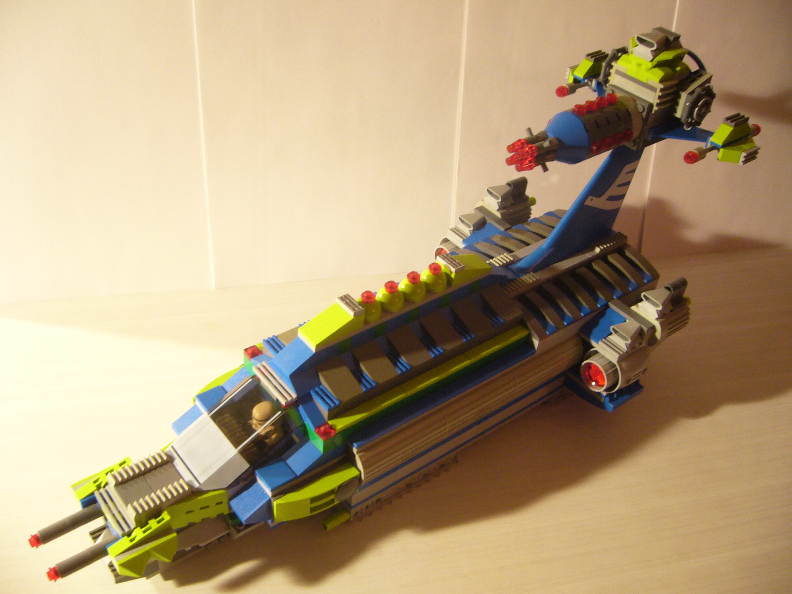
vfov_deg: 40.7
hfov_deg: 52.6
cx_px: 396
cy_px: 297
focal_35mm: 35
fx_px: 801
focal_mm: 5.8
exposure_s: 1/8
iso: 160
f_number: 2.8
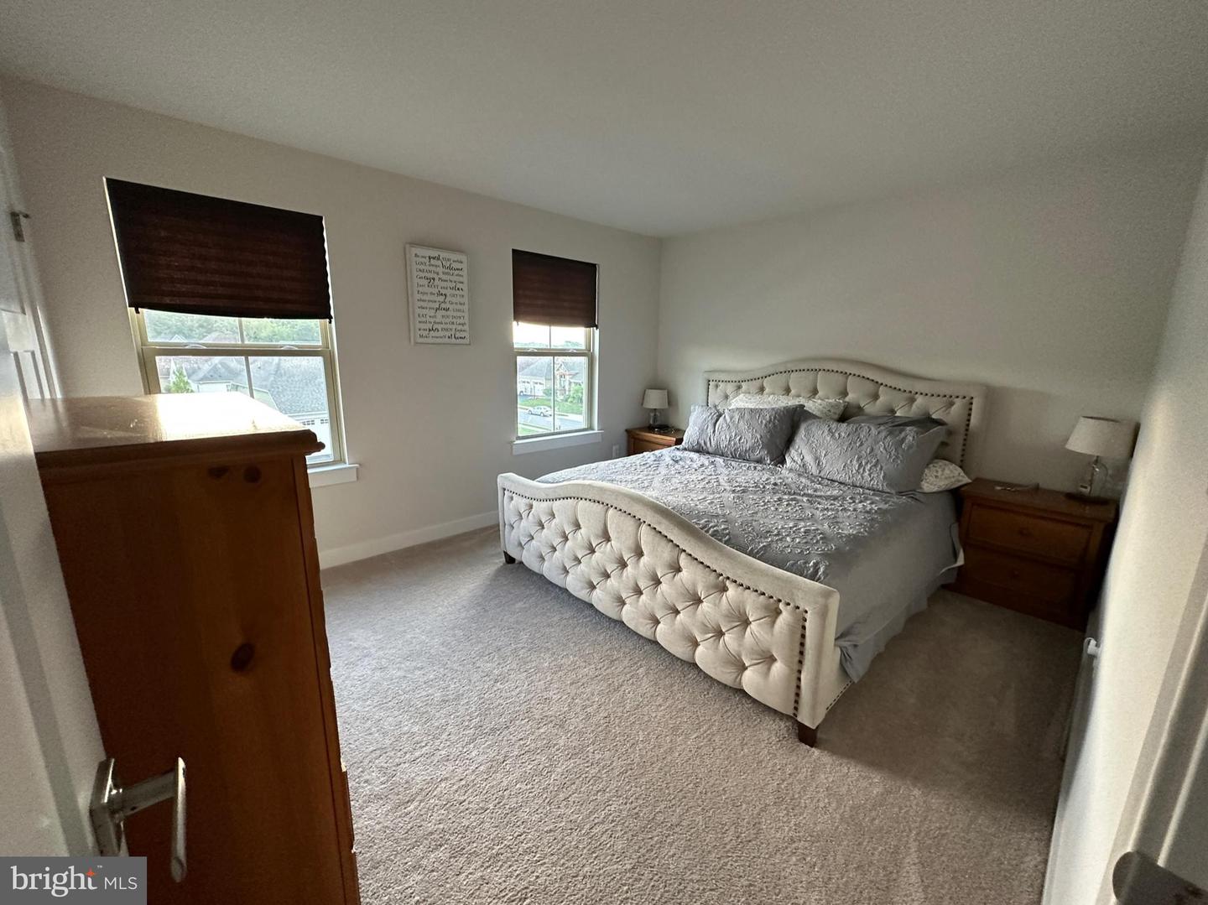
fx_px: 488
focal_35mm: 14
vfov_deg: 85.6
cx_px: 604
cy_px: 452
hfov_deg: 102.1
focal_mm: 2.22
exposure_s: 1/60
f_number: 2.2
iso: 320
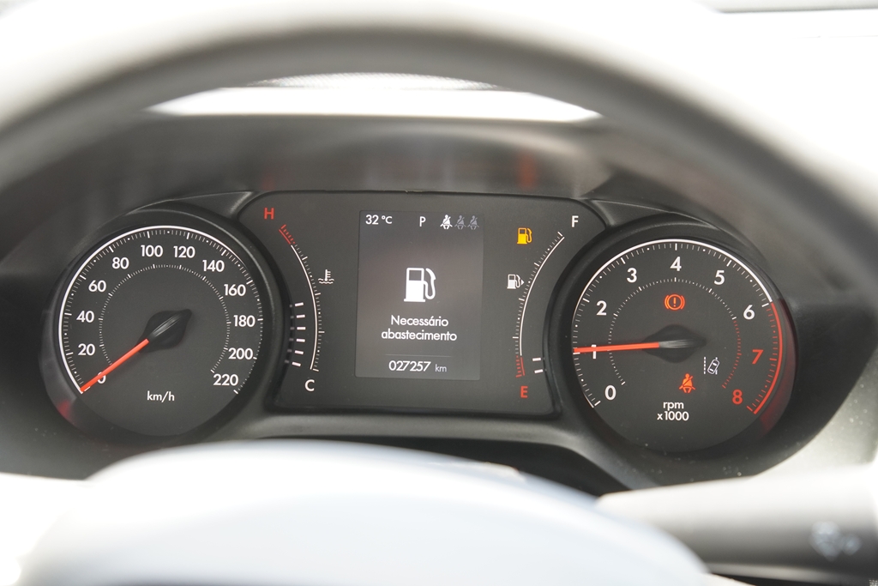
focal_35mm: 64
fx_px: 1573
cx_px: 439
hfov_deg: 31.2
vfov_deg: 21.1
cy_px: 293
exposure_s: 1/80
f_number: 4
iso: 500
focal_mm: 43
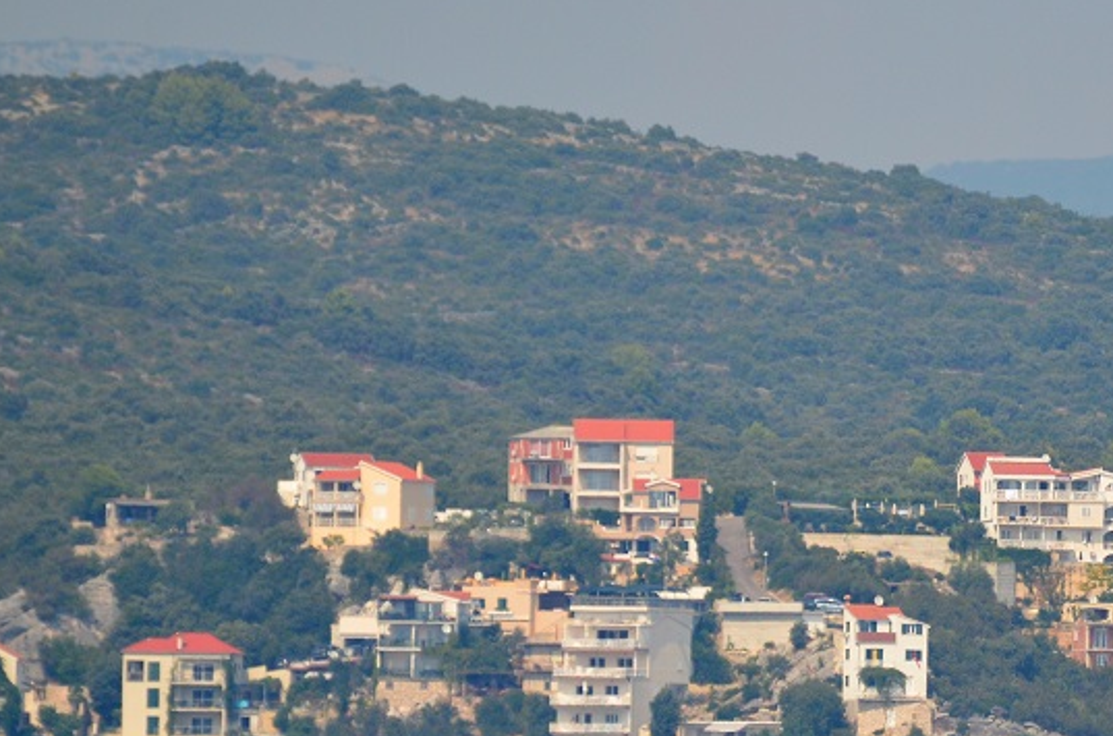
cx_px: 961
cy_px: 575
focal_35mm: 754
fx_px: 23249
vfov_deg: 1.8
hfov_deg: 2.7
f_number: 5.6
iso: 400
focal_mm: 270
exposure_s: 1/2000
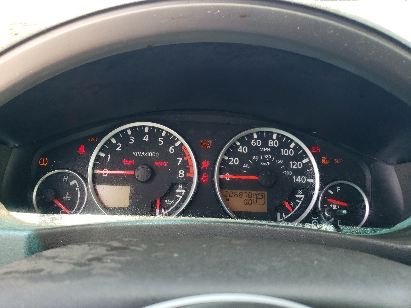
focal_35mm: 26
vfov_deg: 53.1
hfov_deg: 67.3
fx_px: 309
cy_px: 154
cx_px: 206
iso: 50
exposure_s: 1/161
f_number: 1.5
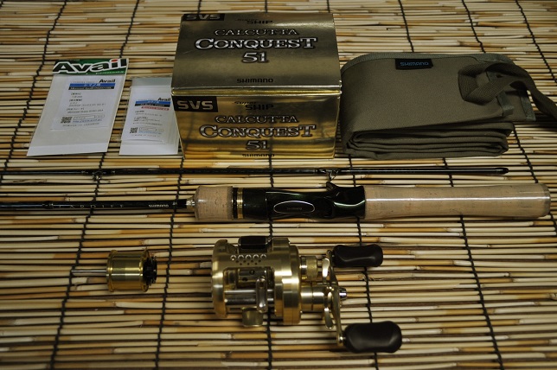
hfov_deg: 53.2
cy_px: 185
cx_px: 278
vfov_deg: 36.8
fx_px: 556
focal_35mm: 36
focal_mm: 24
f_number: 4
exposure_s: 1/60
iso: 560
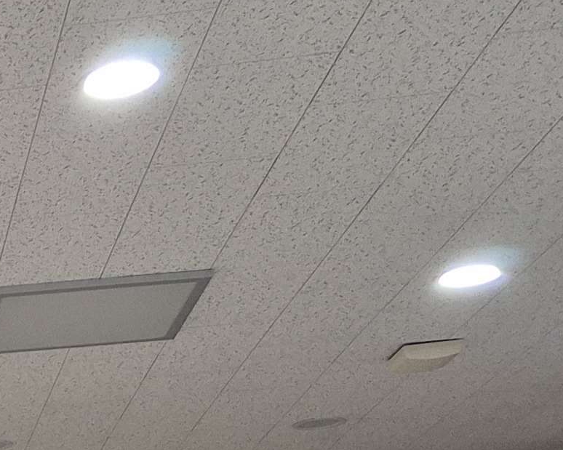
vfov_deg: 11.8
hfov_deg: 13.6
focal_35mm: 116
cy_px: 921
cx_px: -628
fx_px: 1933
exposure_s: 1/120
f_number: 1.8
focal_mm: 5.4
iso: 400
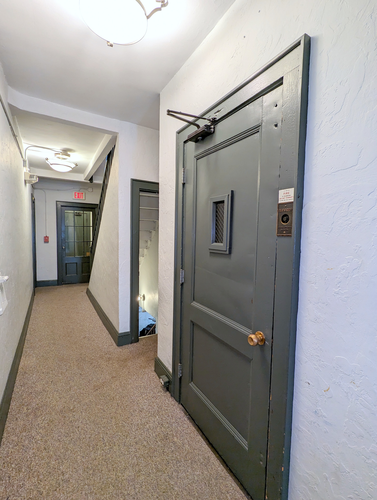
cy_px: 250
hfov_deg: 78.2
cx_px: 188
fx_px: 232
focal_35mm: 16
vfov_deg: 94.4
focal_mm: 2.35
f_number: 2.2
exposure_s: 1/30
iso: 84
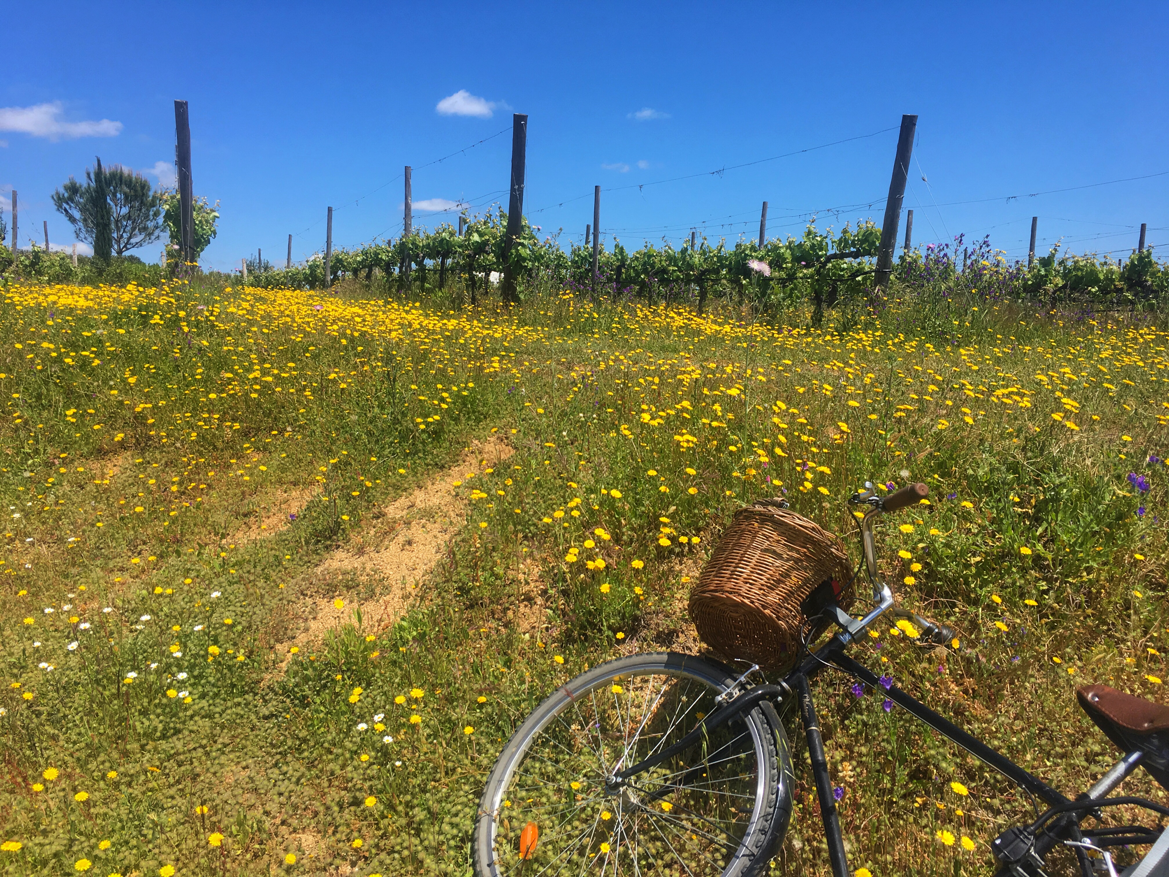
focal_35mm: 29
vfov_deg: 48.2
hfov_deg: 61.7
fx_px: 979
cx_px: 584
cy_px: 438
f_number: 2.2
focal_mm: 4.15
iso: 25
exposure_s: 1/1508
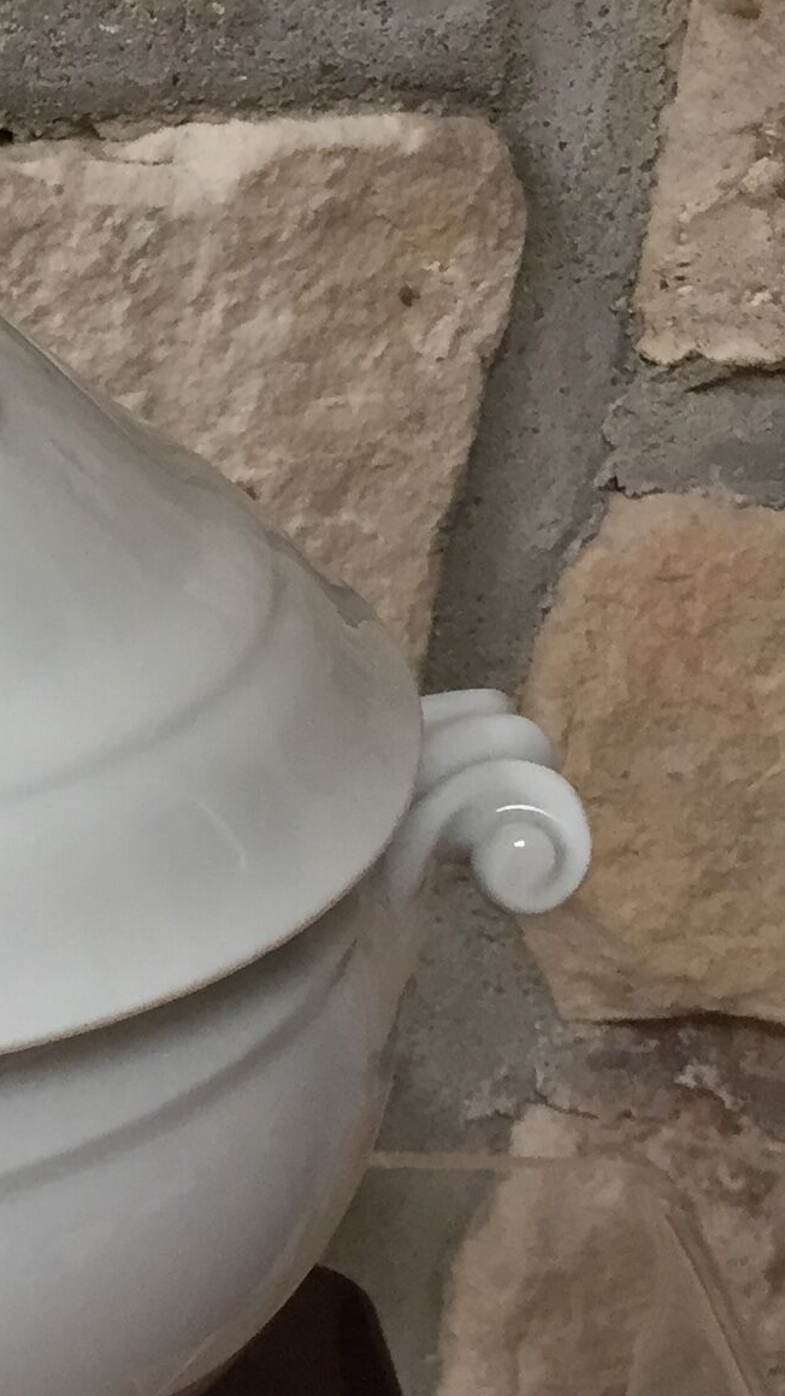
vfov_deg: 23.9
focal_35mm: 89
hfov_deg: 12.9
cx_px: -390
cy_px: 812
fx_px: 3293
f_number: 2.2
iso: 80
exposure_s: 1/33
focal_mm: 4.15
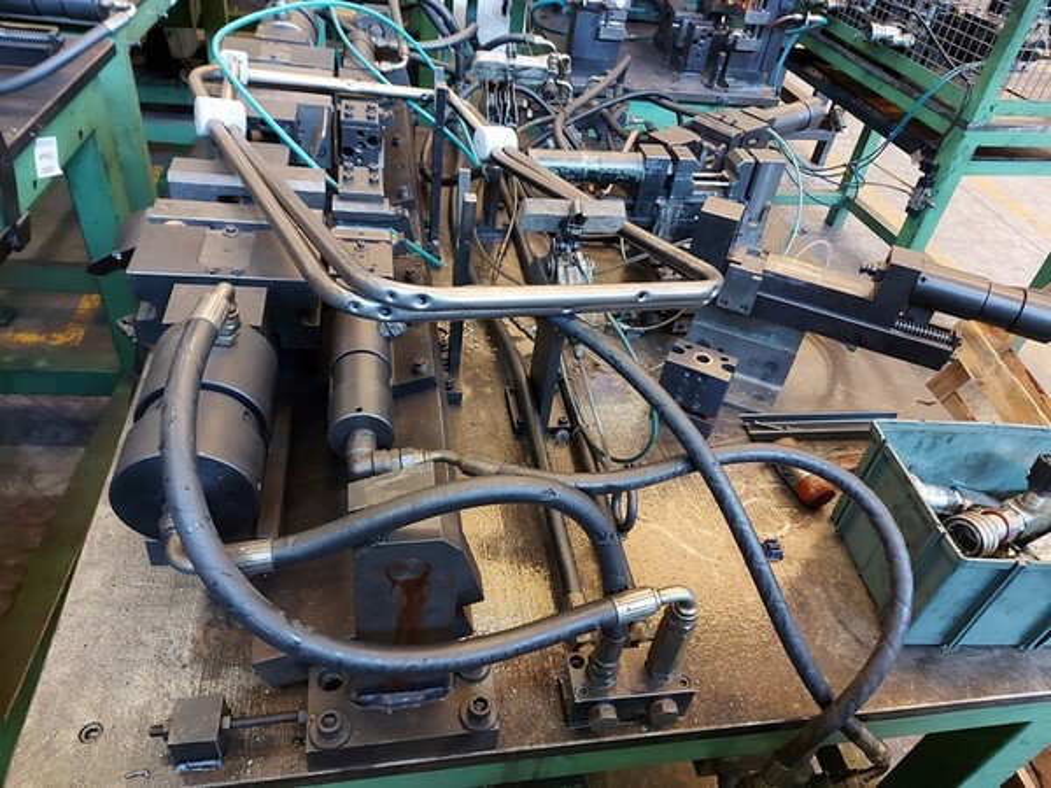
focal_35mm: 24
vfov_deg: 56.8
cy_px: 394
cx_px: 526
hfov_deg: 71.6
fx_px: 729
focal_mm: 5.23
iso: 320
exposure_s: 1/24
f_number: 1.8
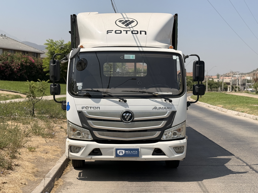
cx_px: 129
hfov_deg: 39.7
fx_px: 358
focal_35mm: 48
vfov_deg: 30.3
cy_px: 96
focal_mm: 6.76
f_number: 1.78
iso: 80
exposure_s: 1/8772
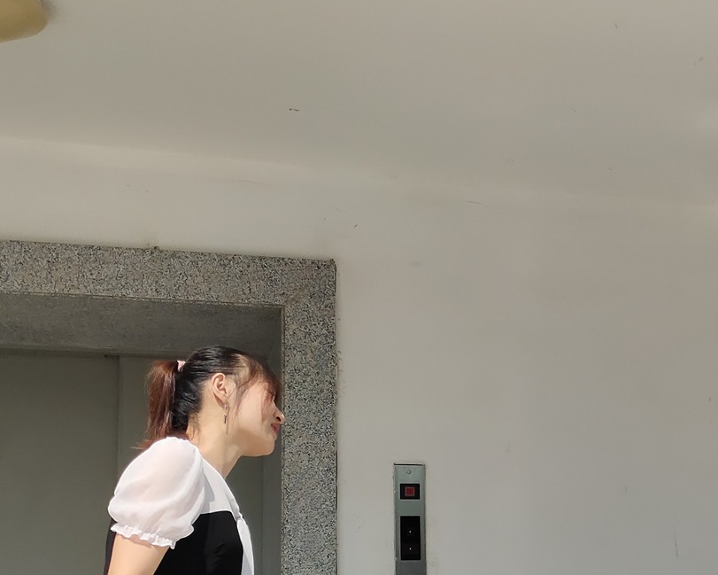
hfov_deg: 27.2
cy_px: 486
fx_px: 1381
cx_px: 745
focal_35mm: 65
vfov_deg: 23.1
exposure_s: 1/1927
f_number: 1.78
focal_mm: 4.05
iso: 50
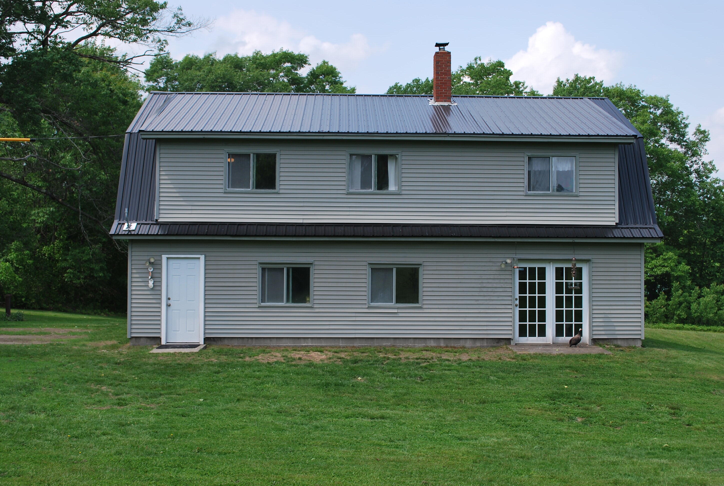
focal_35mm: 39
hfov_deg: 49.5
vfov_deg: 34.4
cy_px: 243
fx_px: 786
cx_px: 362
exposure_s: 1/200
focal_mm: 26
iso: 100
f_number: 7.1
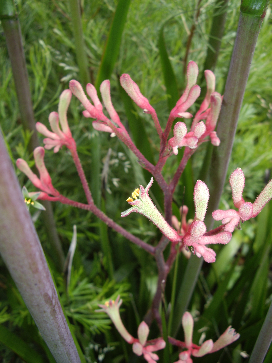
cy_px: 182
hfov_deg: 37.7
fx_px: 398
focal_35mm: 38
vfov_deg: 49.0
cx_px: 136
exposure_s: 1/80
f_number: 5.6
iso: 50
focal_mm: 7.9
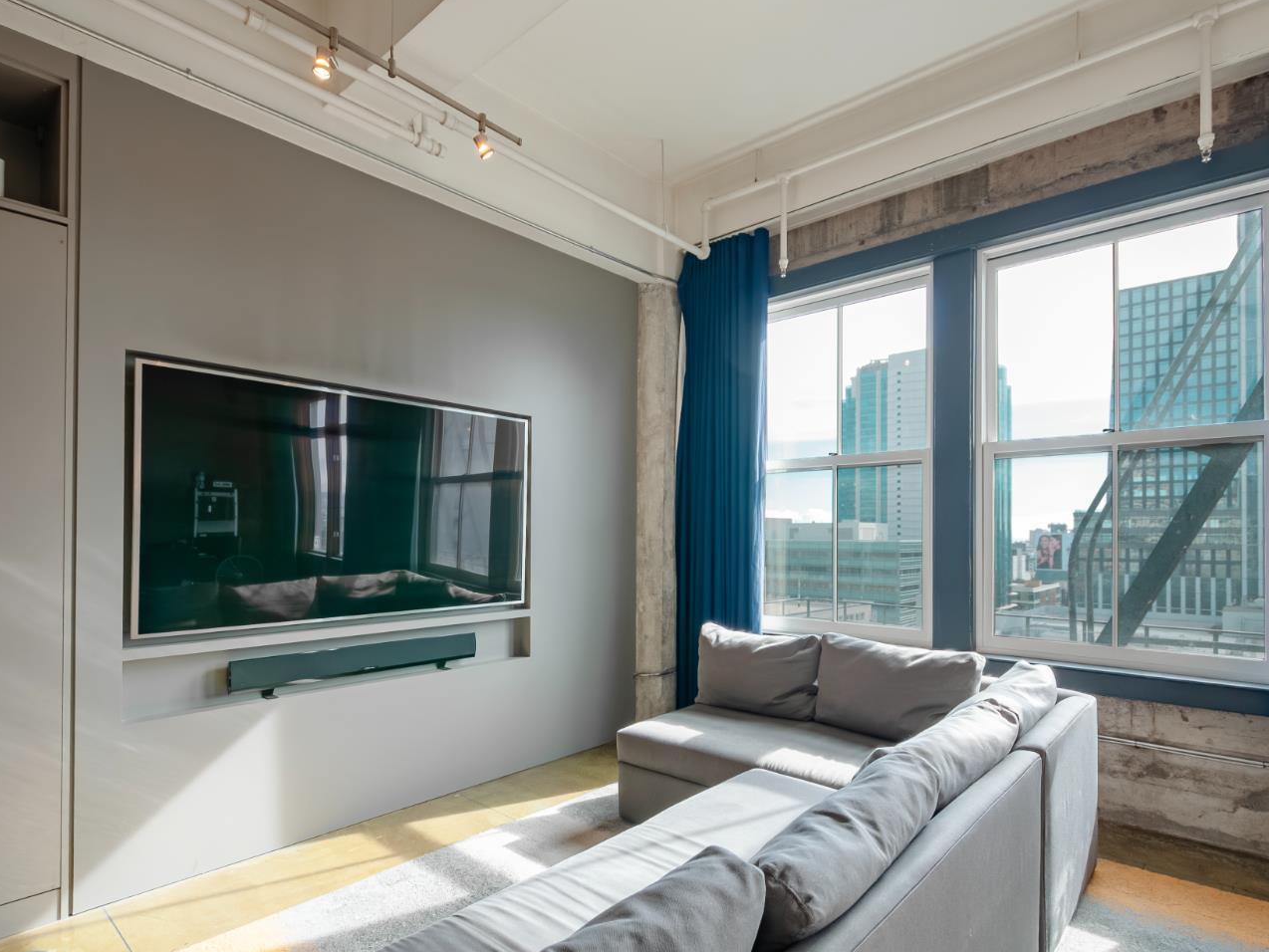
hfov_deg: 91.0
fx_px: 623
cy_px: 496
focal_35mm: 17
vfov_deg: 74.7
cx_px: 630
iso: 400
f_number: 5.6
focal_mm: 10
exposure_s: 1/250
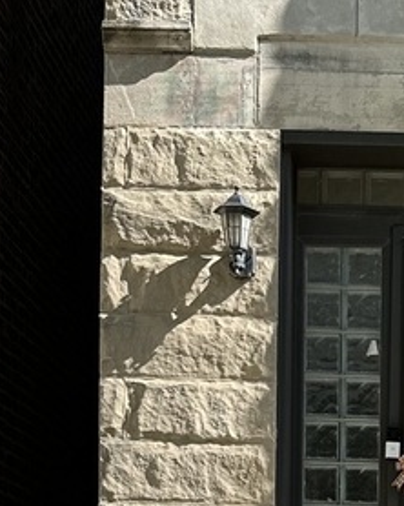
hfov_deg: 16.4
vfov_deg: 19.0
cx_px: 426
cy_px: 713
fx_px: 1362
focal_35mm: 91
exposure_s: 1/1562
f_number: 1.78
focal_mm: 6.86
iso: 80
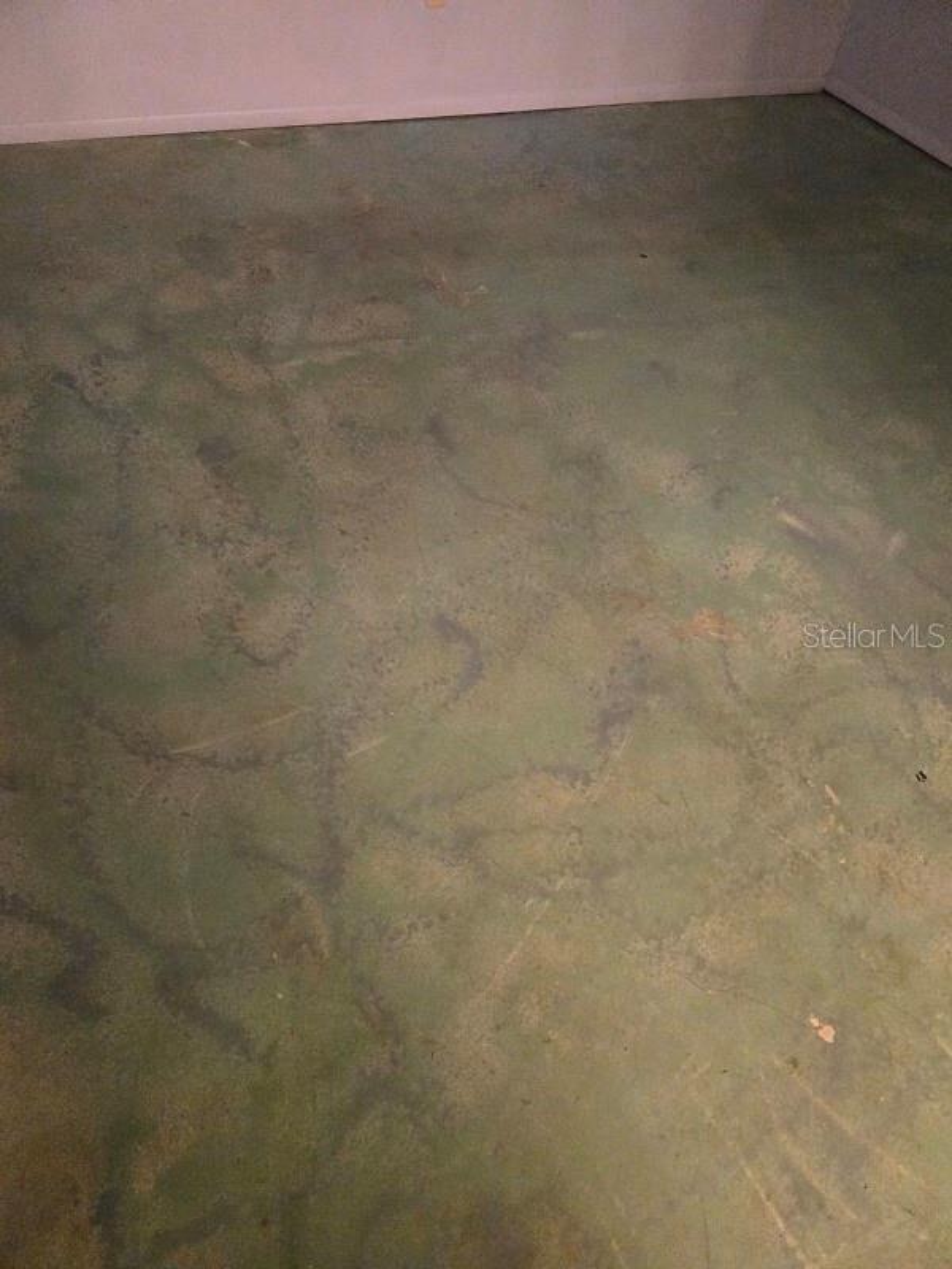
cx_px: 476
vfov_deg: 73.9
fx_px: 843
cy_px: 634
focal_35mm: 23
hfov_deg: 58.9
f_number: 1.8
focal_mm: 5.4
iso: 1600
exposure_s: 1/60
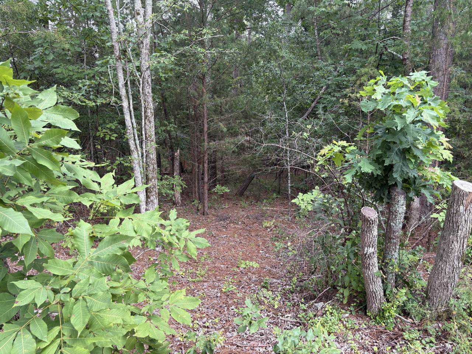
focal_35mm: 26
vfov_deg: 53.1
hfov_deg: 67.3
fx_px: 355
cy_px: 177
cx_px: 236
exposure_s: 1/122
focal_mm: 5.96
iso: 40
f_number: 1.6
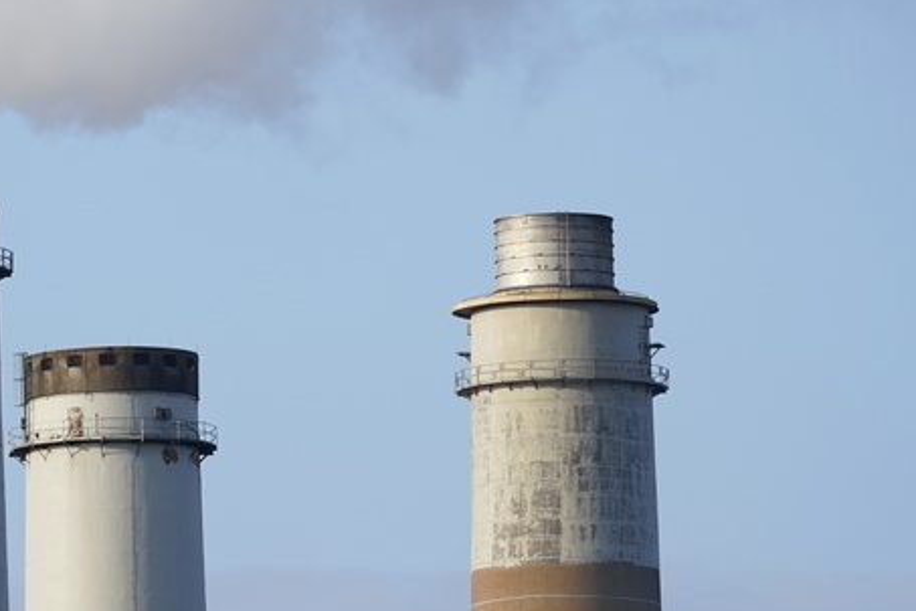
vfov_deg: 1.5
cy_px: 128
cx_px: 241
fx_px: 23000
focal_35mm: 904
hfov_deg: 2.3
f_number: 5.6
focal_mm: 400
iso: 400
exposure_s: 1/1600
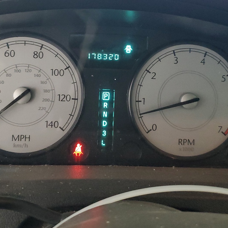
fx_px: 328
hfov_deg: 38.3
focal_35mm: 44
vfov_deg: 38.1
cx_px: 106
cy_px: 86
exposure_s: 1/60.2
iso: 417
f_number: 1.5
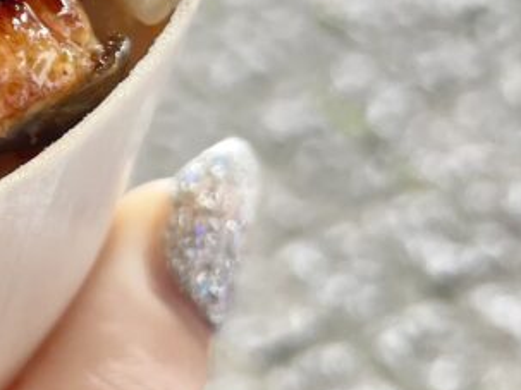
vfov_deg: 16.2
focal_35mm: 88
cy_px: -55
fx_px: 1324
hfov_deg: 19.1
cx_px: -289
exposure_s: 1/121
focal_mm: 4.2
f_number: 1.6
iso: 40
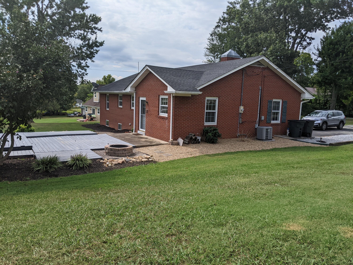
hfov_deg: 65.3
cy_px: 132
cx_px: 176
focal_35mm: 27
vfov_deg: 51.4
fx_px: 275
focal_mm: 4.44
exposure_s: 1/3906
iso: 55
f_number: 1.8
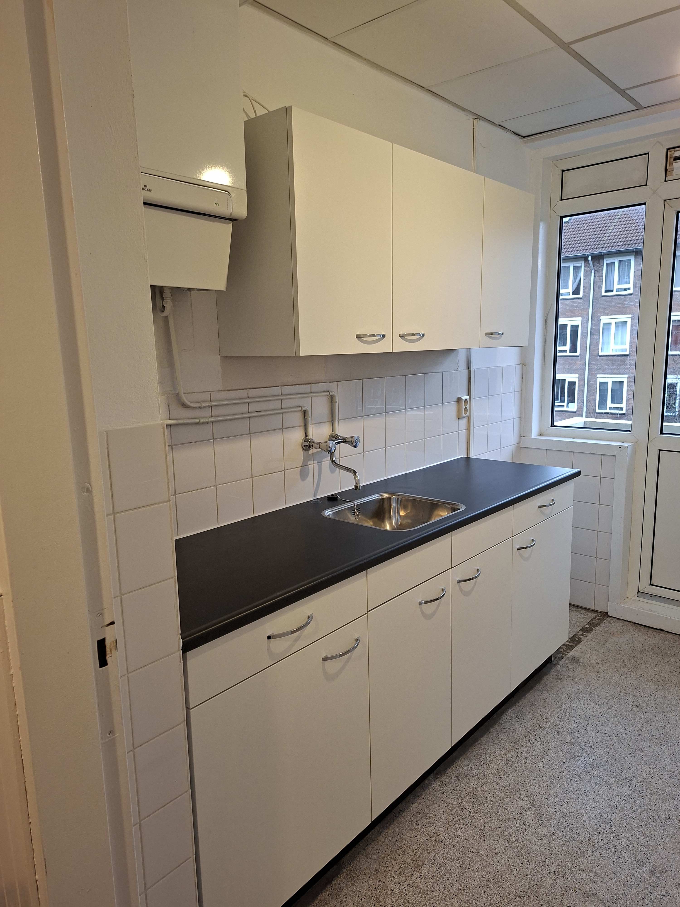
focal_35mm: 23
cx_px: 340
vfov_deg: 73.9
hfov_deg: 58.9
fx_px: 602
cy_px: 454
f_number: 1.8
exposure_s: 1/100
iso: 320
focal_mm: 5.54
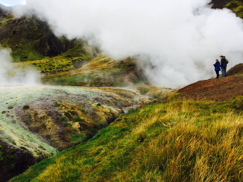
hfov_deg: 61.7
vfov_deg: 48.2
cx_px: 122
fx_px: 204
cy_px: 91
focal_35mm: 29
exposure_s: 1/341
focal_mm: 4.15
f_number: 2.2
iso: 32
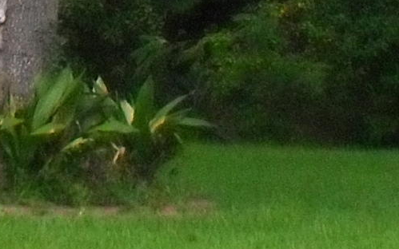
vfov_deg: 5.9
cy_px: -56
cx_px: 63
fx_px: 2425
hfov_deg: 9.4
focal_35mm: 223
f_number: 3.2
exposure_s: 1/45
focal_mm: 6.3
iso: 400
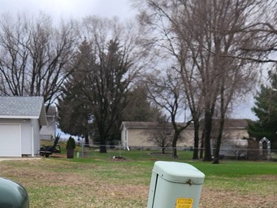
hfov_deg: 28.1
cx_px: 124
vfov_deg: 19.8
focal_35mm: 69
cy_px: 259
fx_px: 552
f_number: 1.8
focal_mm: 5.4
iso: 20
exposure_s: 1/937
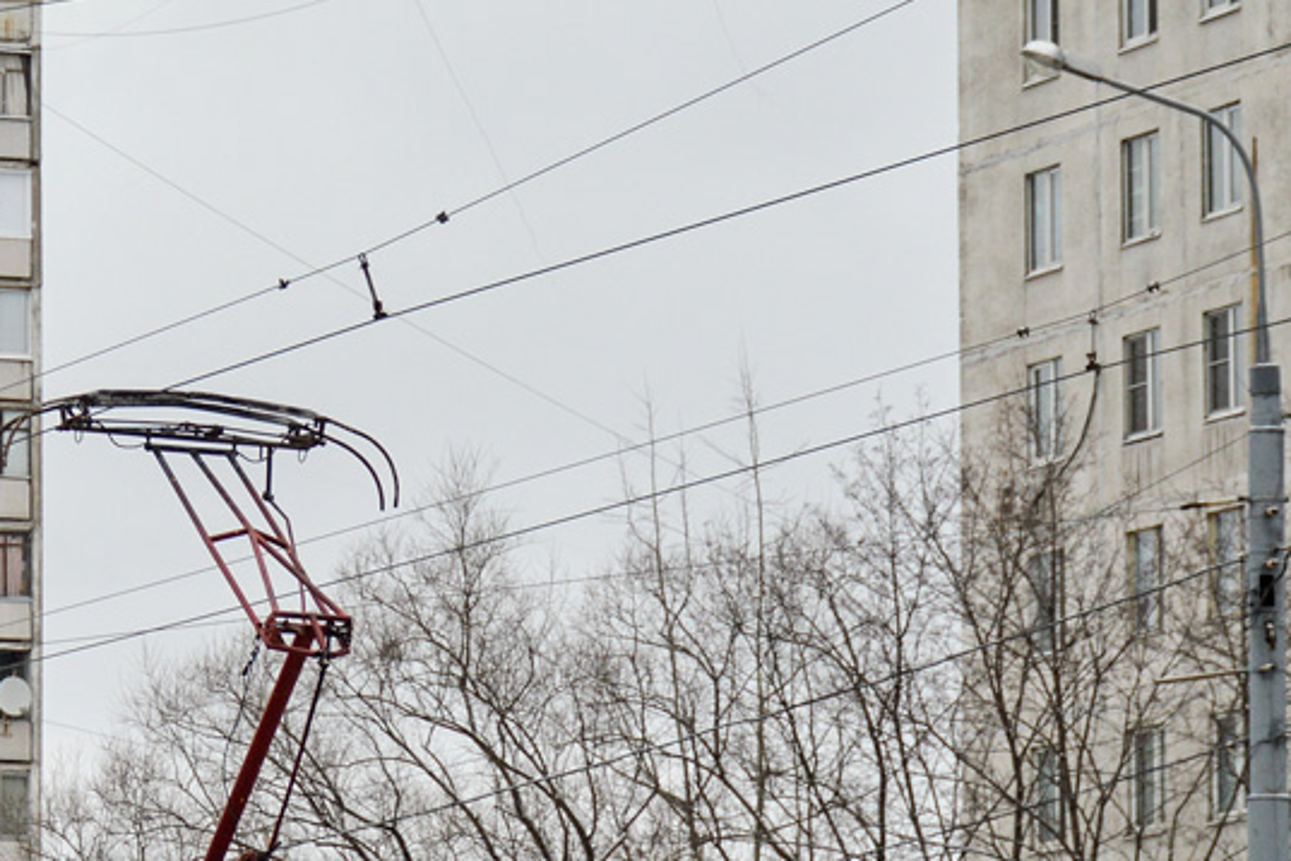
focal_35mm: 201
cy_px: 885
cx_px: 46
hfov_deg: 10.2
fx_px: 7208
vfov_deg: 6.8
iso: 200
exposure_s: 1/500
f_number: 5.6
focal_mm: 60
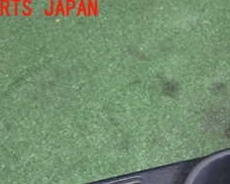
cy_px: 220
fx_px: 858
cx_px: 215
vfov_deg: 12.0
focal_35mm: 126
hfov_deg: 15.1
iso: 800
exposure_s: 1/50
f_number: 3.2
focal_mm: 9.01
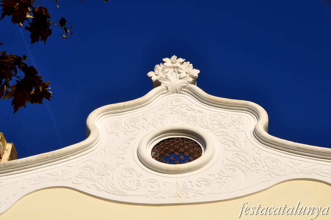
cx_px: 166
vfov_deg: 16.2
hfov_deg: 24.2
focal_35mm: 84
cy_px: 110
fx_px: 771
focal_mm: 56
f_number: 11
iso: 200
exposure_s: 1/500
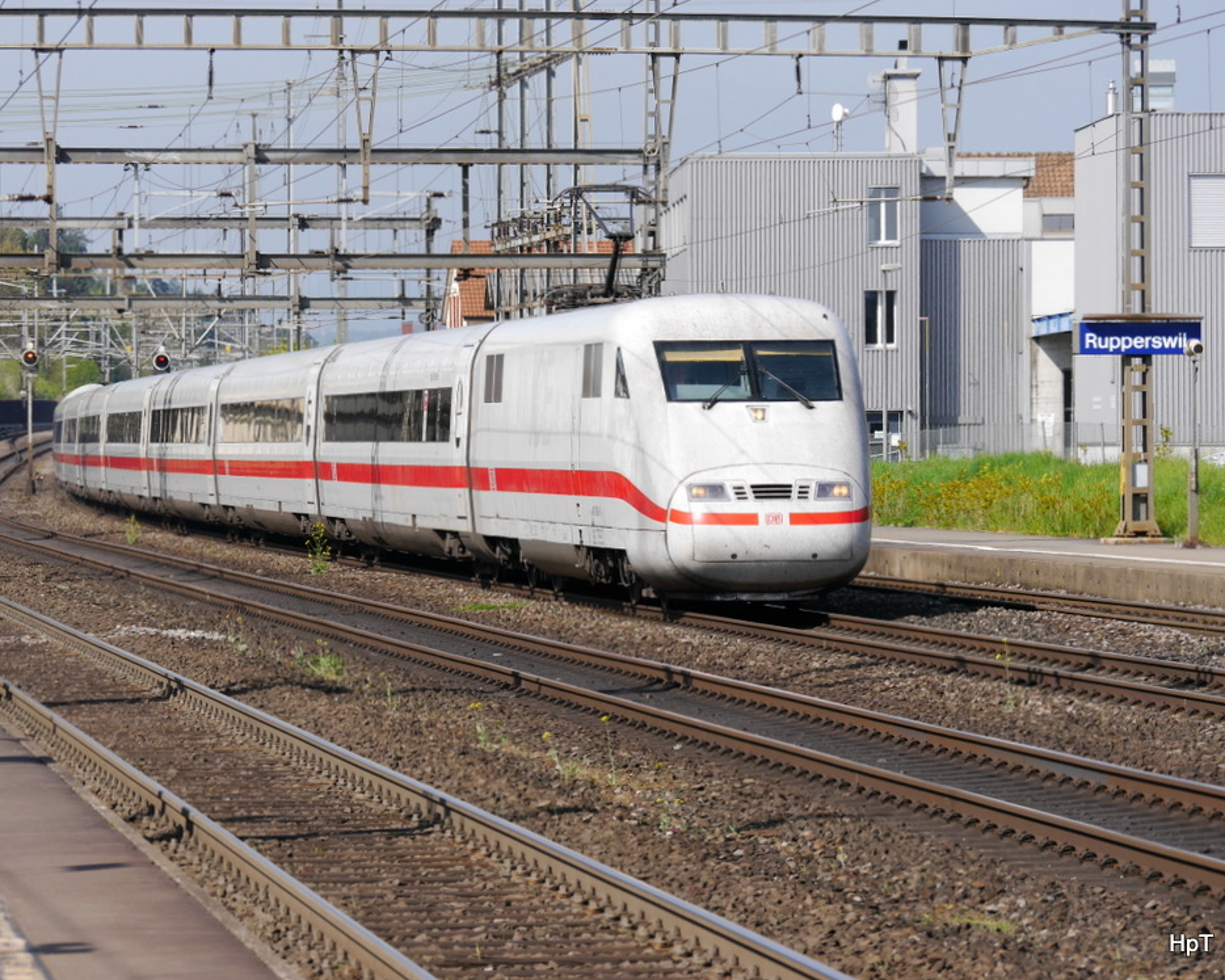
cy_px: 491
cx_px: 589
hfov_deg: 9.2
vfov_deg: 7.4
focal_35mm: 209
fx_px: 7577
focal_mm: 100
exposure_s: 1/640
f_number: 5.6
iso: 160
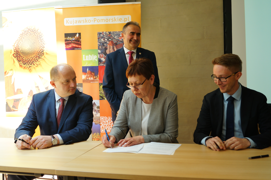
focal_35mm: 33
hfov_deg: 57.3
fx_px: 248
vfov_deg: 39.9
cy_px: 90
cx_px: 136
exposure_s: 1/60
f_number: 4
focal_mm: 22
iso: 160
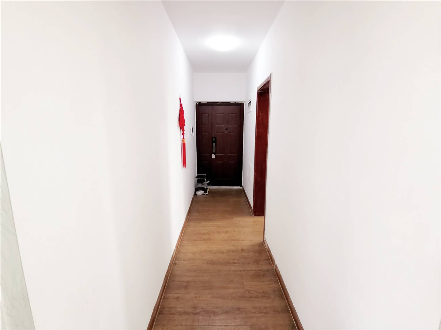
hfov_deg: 91.0
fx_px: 217
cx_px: 220
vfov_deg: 74.7
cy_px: 165
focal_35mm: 17
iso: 500
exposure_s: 1/33.3
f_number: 2.2
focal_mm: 2.26
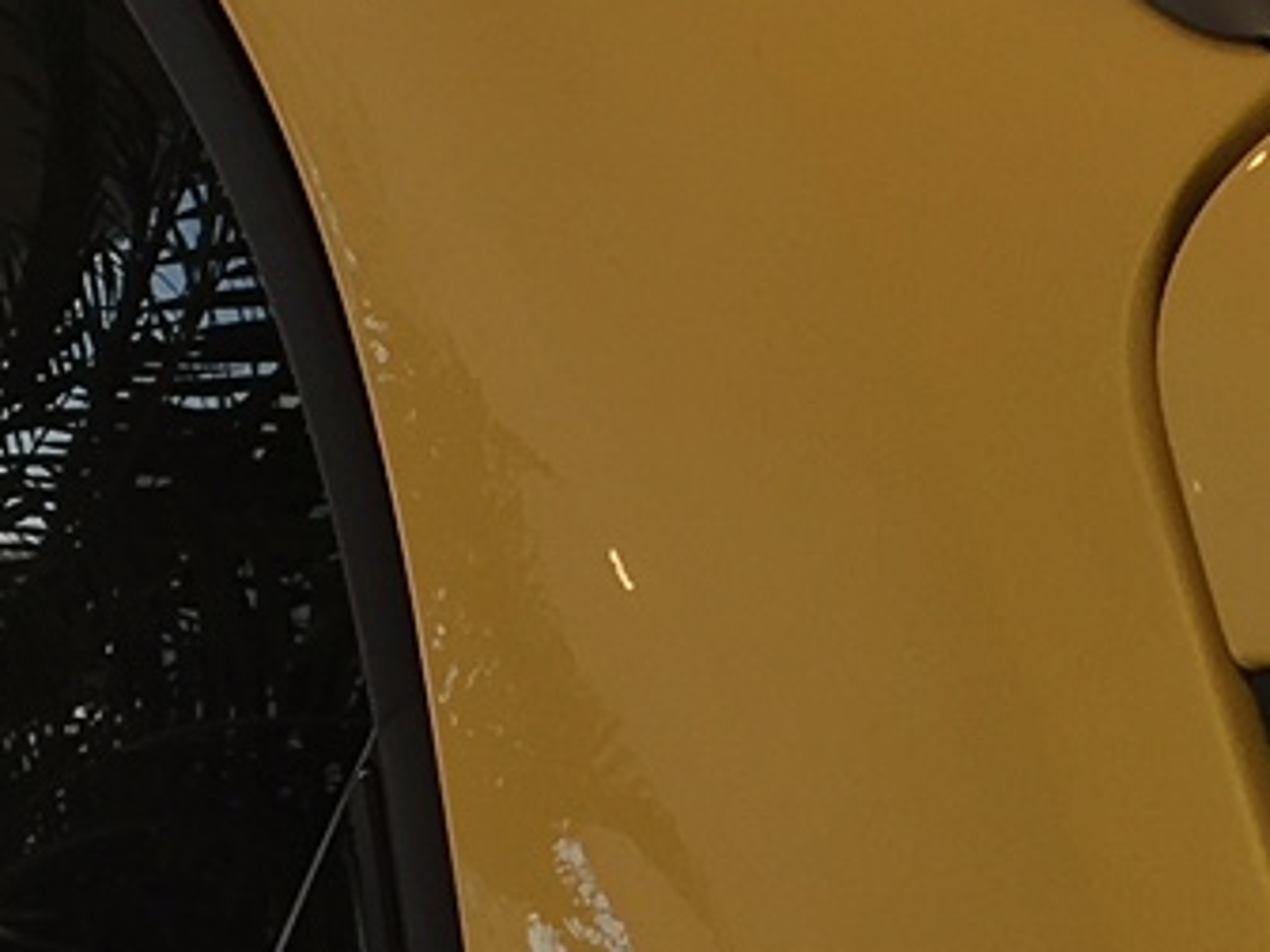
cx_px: 1497
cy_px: 450
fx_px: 6384
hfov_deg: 11.2
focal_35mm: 174
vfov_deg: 8.5
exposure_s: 1/496
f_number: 2.2
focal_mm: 4.15
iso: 25
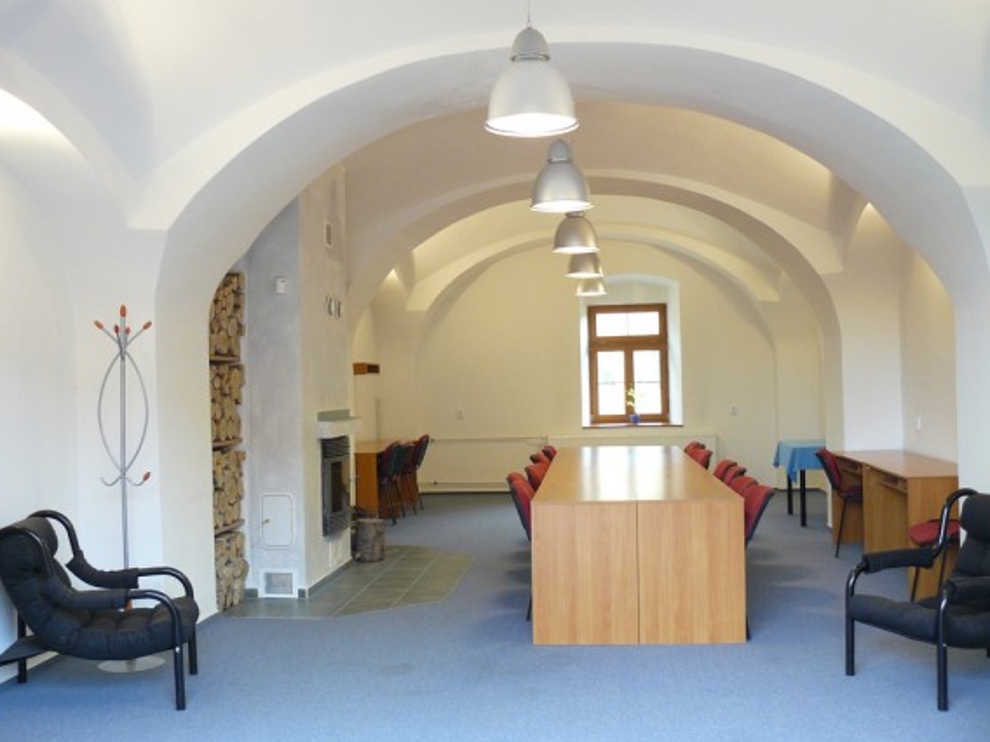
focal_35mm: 38
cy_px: 352
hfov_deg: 49.0
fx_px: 1087
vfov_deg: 37.7
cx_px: 471
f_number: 2.8
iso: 200
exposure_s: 1/30
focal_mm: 6
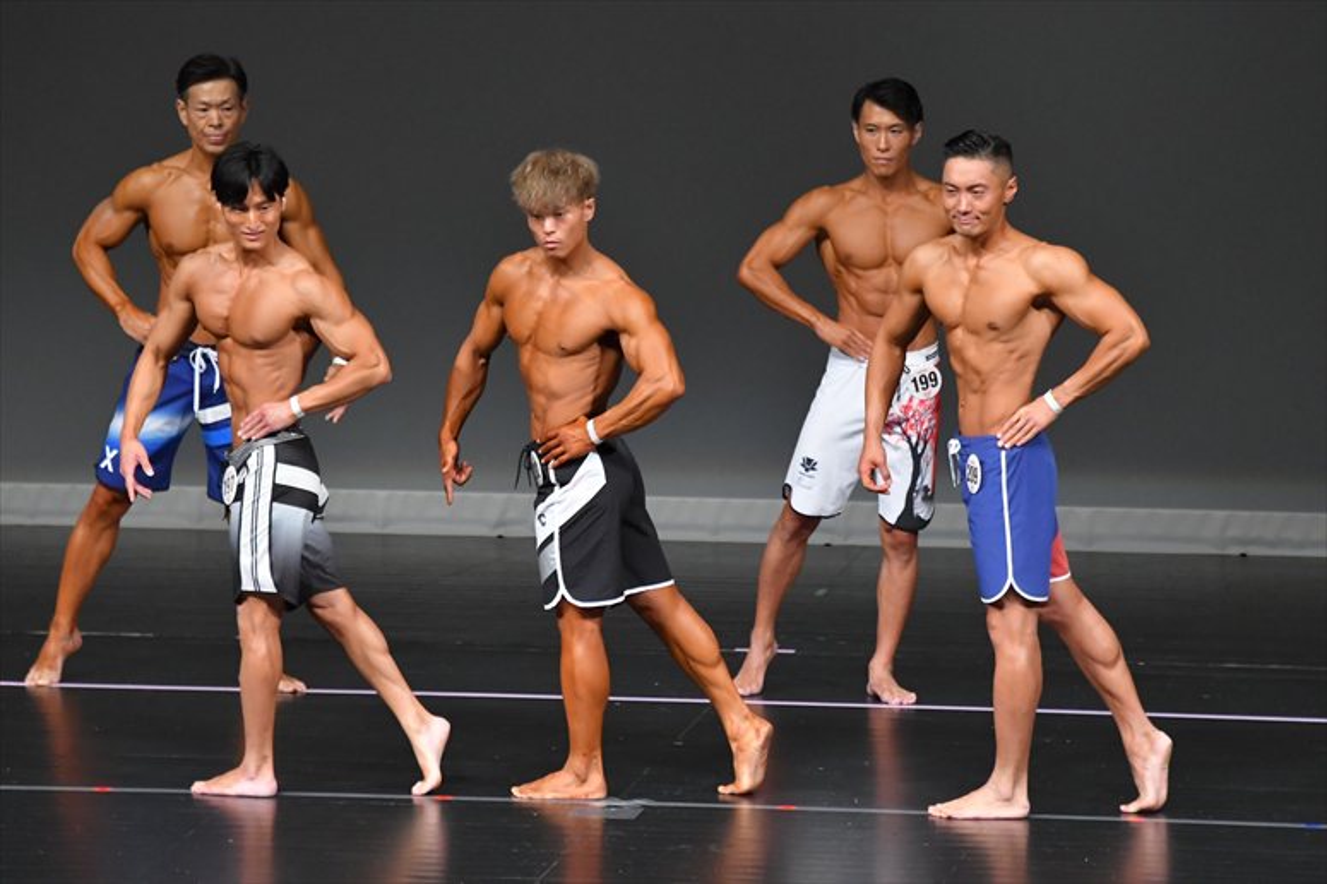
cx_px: 664
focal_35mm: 300
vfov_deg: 4.6
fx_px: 11053
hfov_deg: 6.9
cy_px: 442
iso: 4000
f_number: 5.6
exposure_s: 1/400
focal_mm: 200
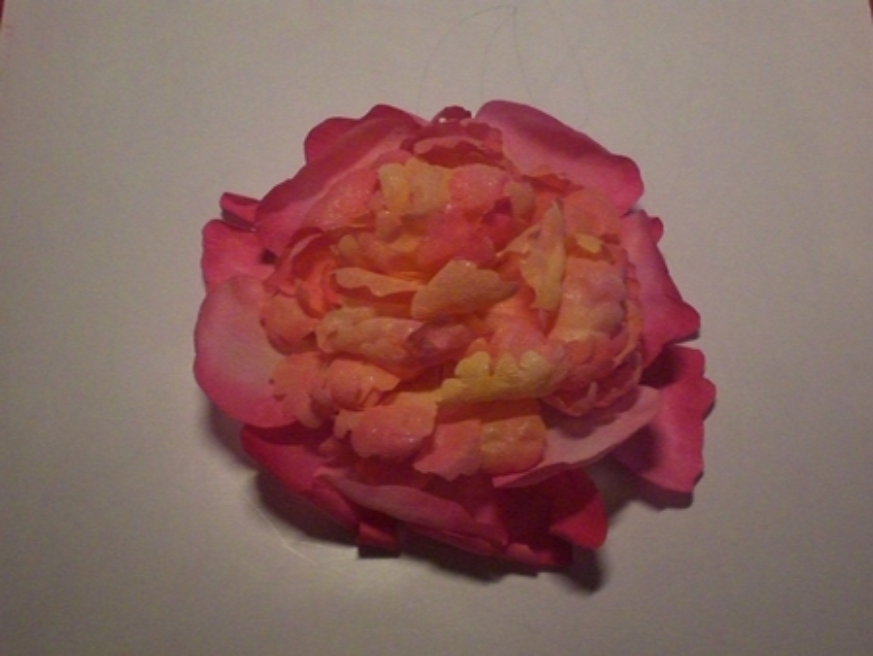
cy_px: 328
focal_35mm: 51
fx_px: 1287
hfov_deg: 37.5
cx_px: 436
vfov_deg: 28.6
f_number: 3.6
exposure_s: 1/160
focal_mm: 8.44
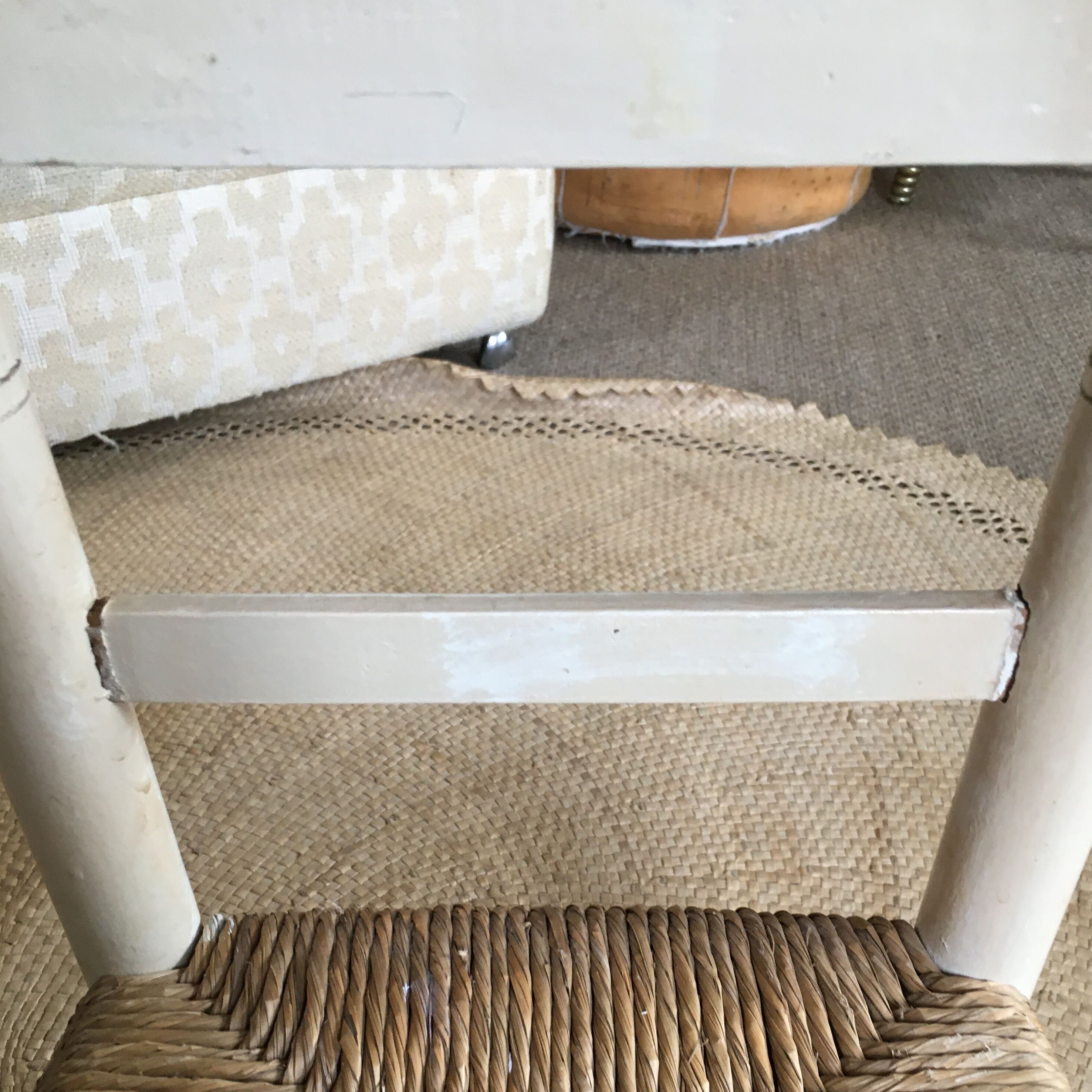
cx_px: 554
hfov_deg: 47.2
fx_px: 1249
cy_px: 726
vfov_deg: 46.5
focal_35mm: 35
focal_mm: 4.15
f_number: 2.2
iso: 100
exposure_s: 1/33
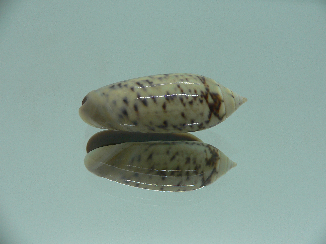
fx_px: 339
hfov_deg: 51.4
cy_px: 120
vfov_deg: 39.7
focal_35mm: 36
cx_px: 166
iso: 80
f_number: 2.8
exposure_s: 1/60
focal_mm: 4.6
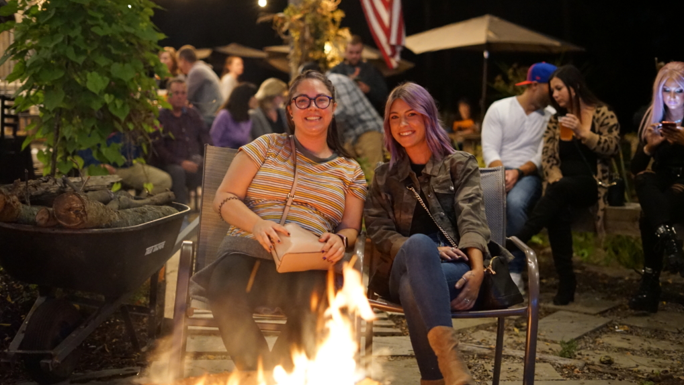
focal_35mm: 53
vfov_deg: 22.6
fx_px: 961
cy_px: 181
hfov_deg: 39.2
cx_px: 343
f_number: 2
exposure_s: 1/40
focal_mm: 50
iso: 6400
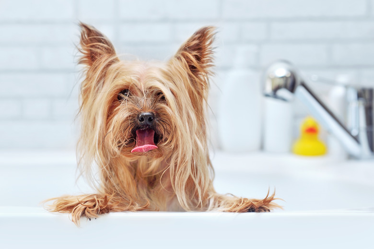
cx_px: 187
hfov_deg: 23.9
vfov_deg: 16.1
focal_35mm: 85
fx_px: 882
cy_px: 124
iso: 160
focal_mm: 85
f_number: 4.5
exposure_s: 1/160
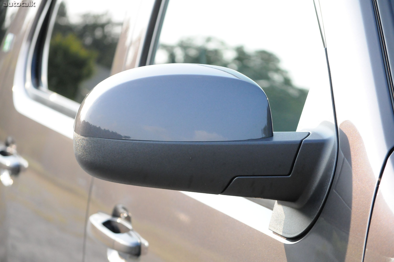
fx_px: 1345
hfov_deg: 16.7
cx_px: 197
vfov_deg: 11.1
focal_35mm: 123
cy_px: 131
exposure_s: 1/2000
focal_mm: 82
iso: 2000
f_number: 5.6
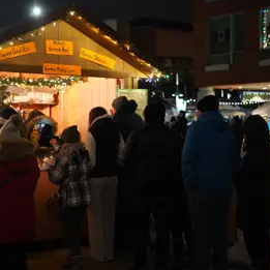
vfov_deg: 26.5
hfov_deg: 26.3
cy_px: 135
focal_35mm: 65
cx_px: 91
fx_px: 574
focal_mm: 50
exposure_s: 1/160
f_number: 2
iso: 10000
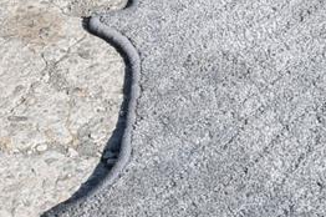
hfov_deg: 9.0
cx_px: 477
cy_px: -37
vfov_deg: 6.1
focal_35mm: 223
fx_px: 2017
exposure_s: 1/800
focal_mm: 38
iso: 1600
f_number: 14
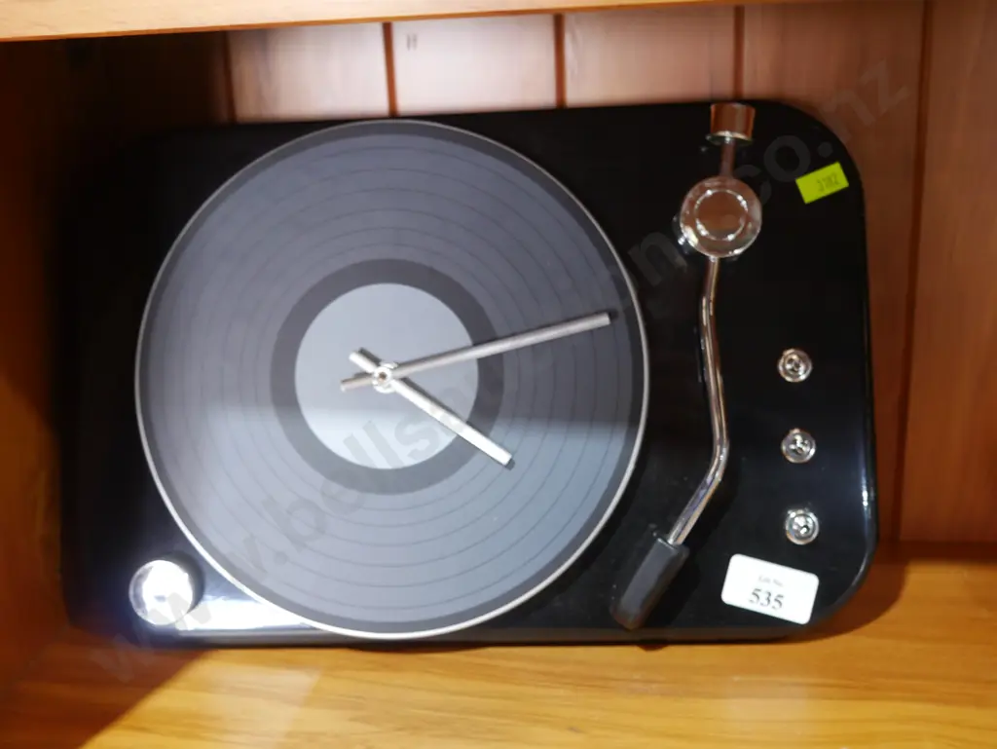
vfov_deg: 36.0
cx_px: 498
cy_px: 374
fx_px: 1153
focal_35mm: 40
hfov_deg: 46.8
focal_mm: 20
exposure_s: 1/60
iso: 1250
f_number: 4.4
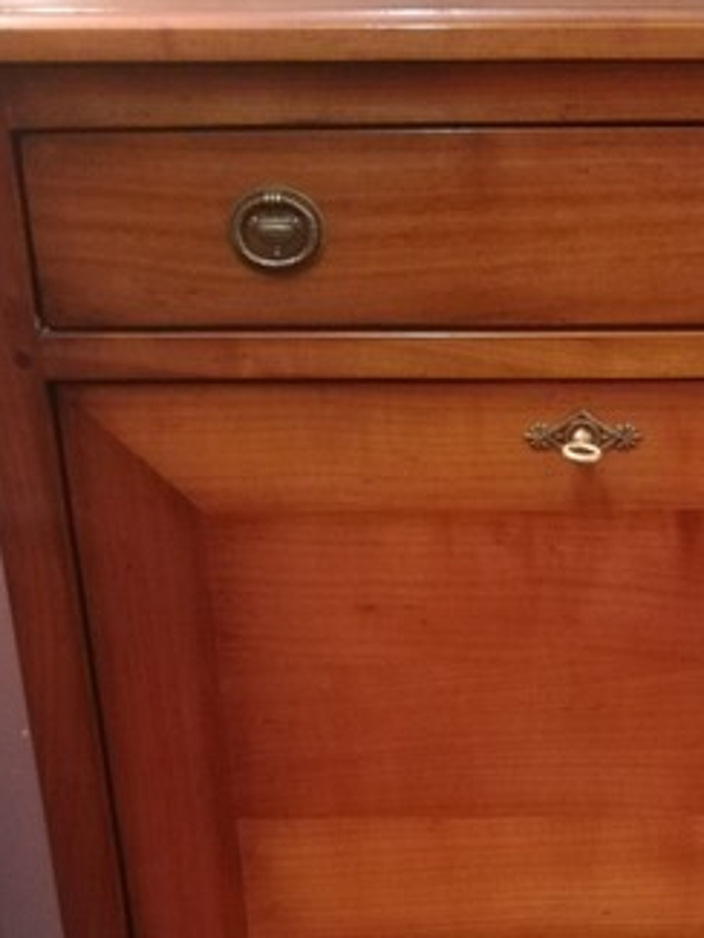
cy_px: 799
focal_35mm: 64
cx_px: 577
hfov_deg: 22.6
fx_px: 1734
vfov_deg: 29.3
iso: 800
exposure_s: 1/14.3
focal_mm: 3.83
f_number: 2.2
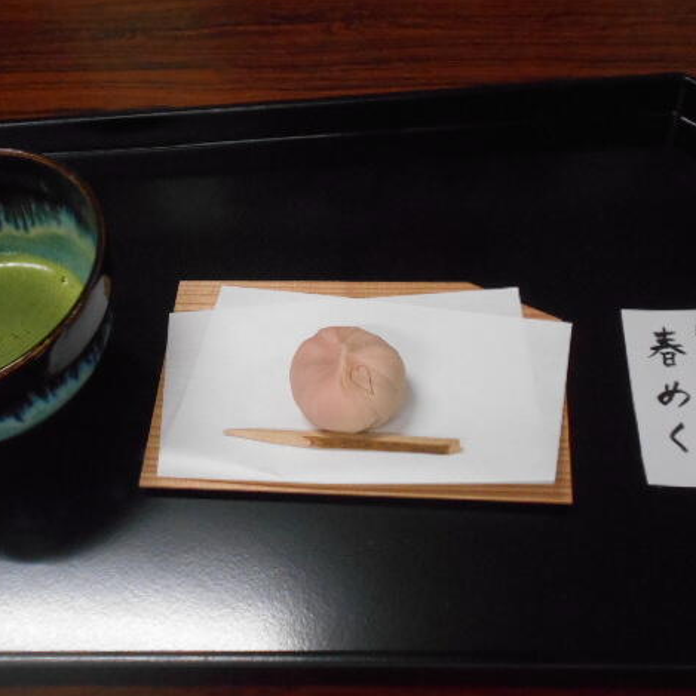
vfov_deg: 36.1
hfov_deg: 35.9
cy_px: 353
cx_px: 270
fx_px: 1069
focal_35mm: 47
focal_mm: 6.7
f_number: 3.9
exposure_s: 1/160
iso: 800
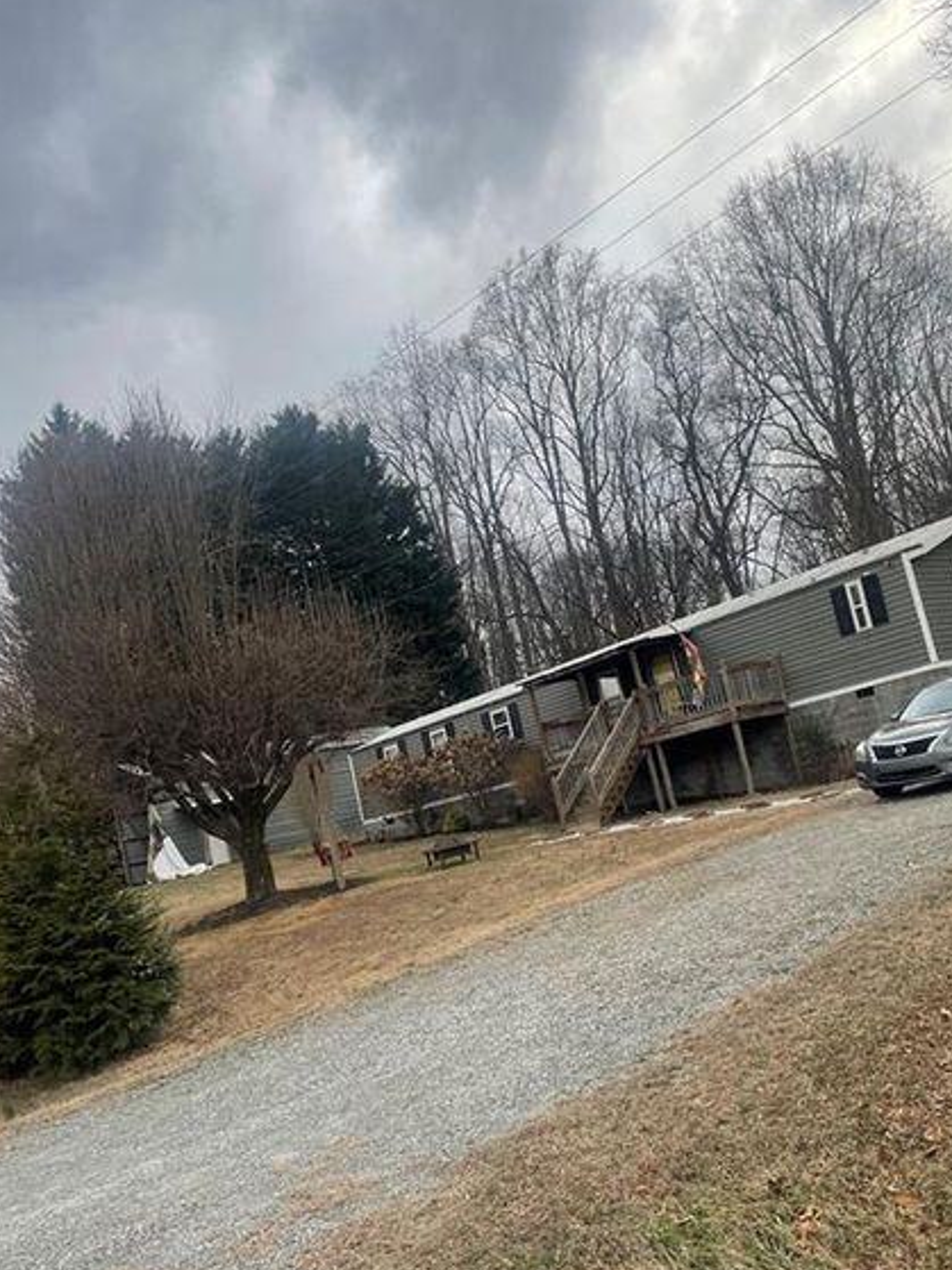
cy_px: 730
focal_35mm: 31
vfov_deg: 58.1
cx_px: 550
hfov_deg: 45.3
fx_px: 1137
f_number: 1.6
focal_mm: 4.2
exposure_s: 1/389
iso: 32
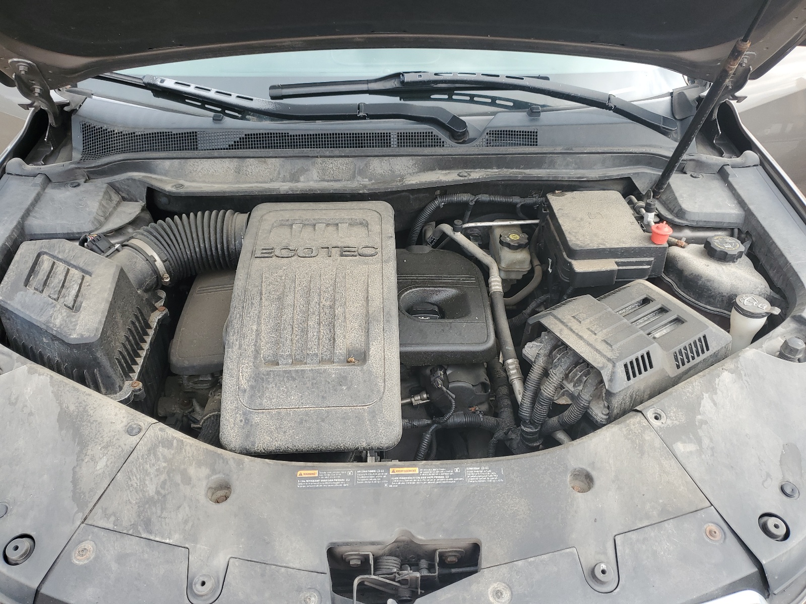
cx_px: 403
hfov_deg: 67.3
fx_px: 605
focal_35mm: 26
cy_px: 302
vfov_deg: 53.1
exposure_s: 1/294
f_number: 1.5
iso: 50
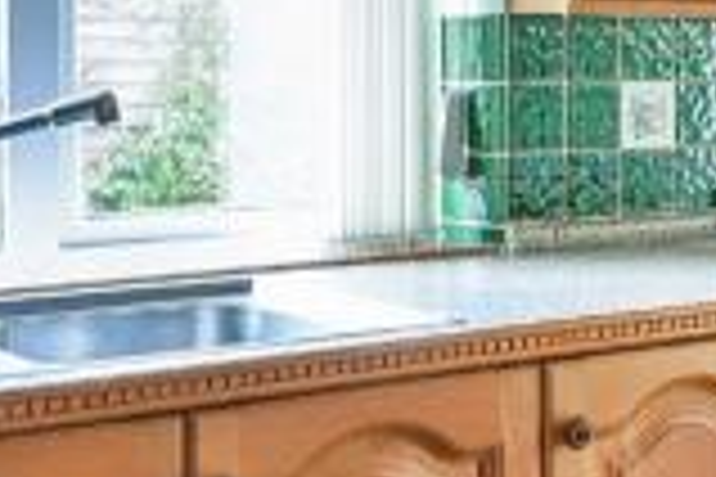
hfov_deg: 21.1
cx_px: 851
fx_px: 1790
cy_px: 36
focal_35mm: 90
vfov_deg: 15.0
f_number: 9
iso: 400
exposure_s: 1/8
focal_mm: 14
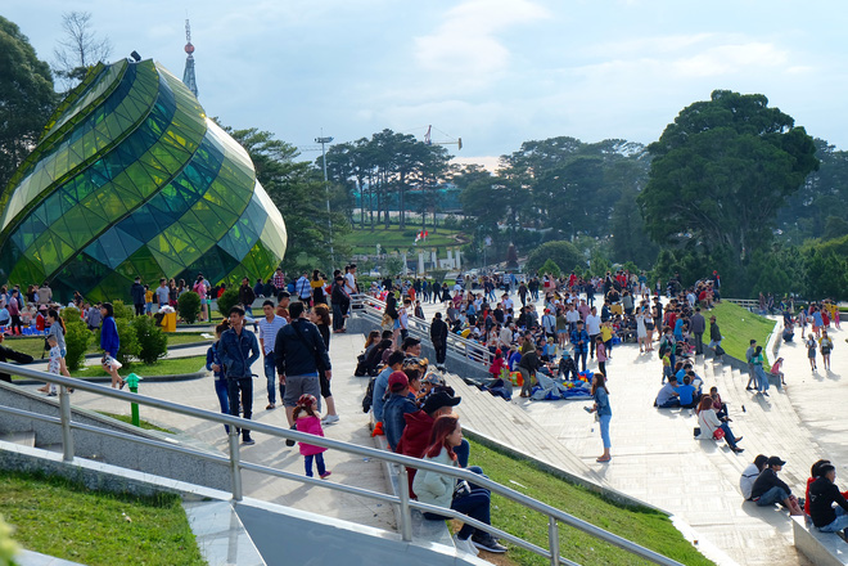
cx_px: 424
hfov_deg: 28.8
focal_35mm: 70
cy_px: 283
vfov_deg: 19.5
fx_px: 1649
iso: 400
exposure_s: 1/340
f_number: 8
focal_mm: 46.7
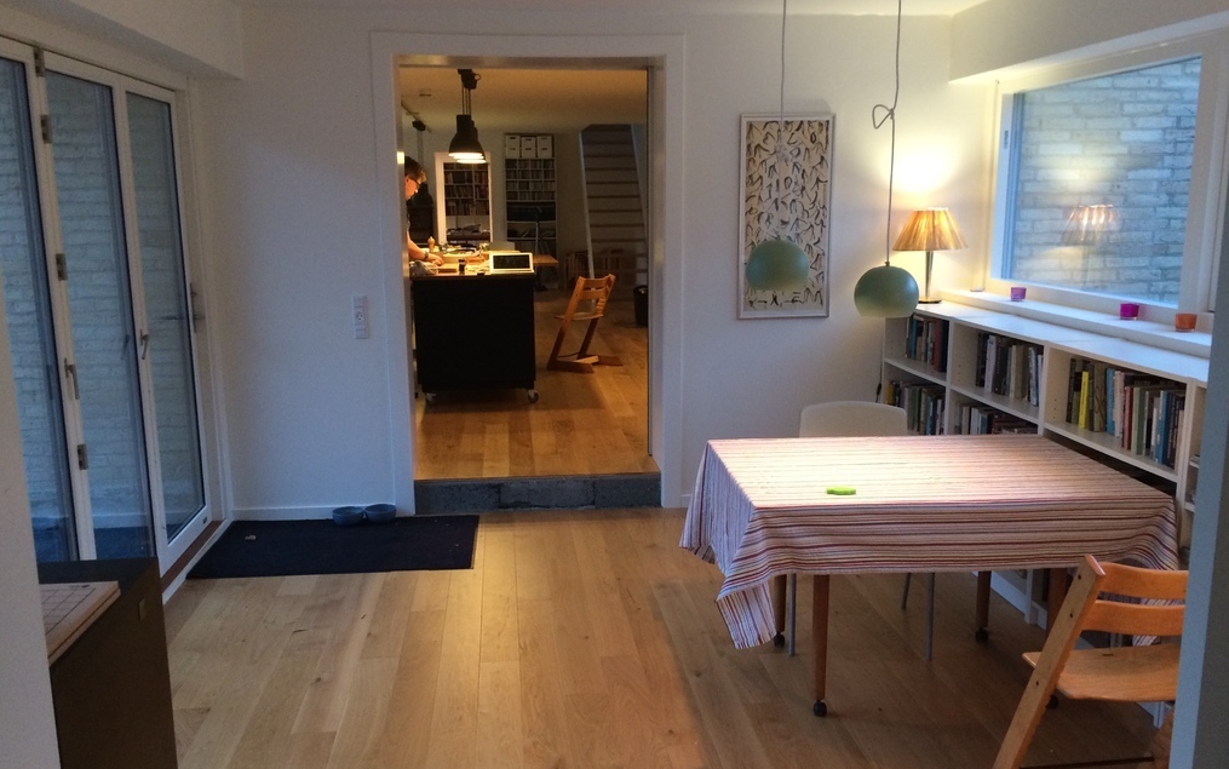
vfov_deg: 40.6
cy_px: 411
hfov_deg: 61.2
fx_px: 1039
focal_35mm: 31
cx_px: 611
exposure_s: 1/30
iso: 160
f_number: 2.2
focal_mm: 4.15
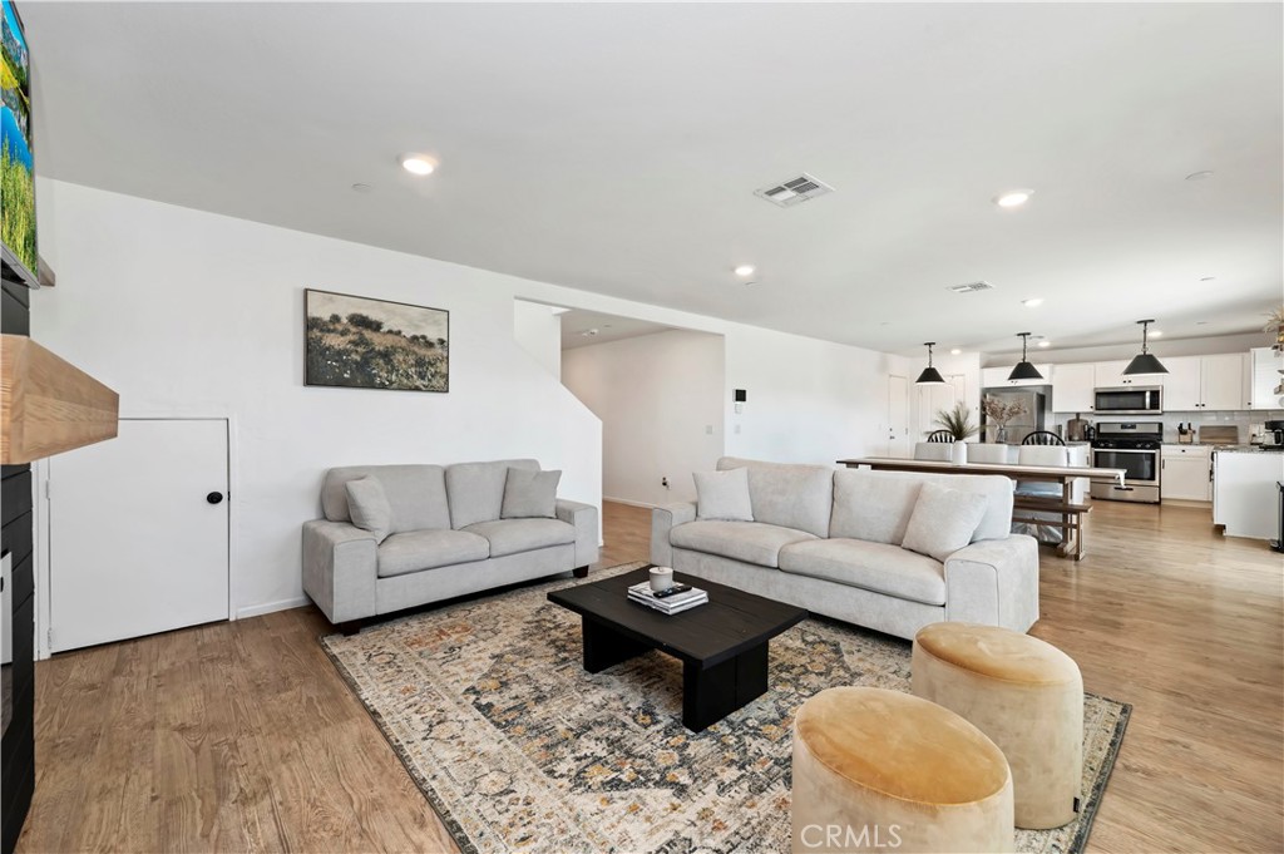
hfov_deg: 104.3
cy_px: 427
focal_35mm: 14
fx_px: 499
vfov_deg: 81.1
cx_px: 642
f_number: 10
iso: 500
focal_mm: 14
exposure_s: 1/10
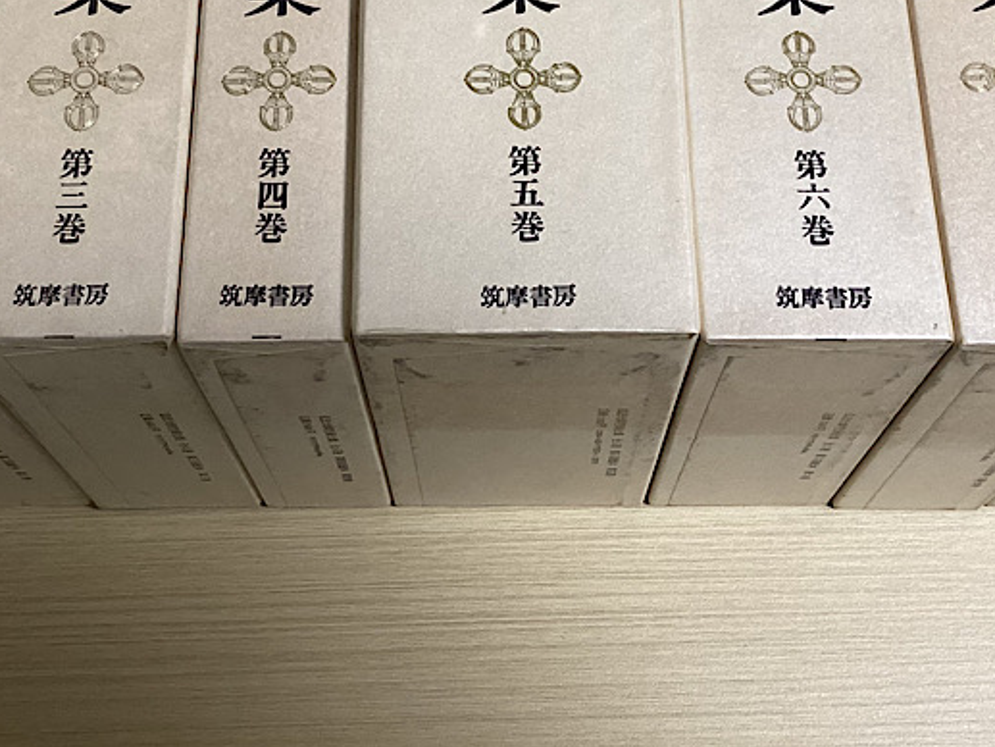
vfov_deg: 23.6
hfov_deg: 32.2
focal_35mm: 60
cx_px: 460
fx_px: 1725
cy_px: 37
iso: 200
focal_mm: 3.3
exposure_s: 1/50
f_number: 2.4
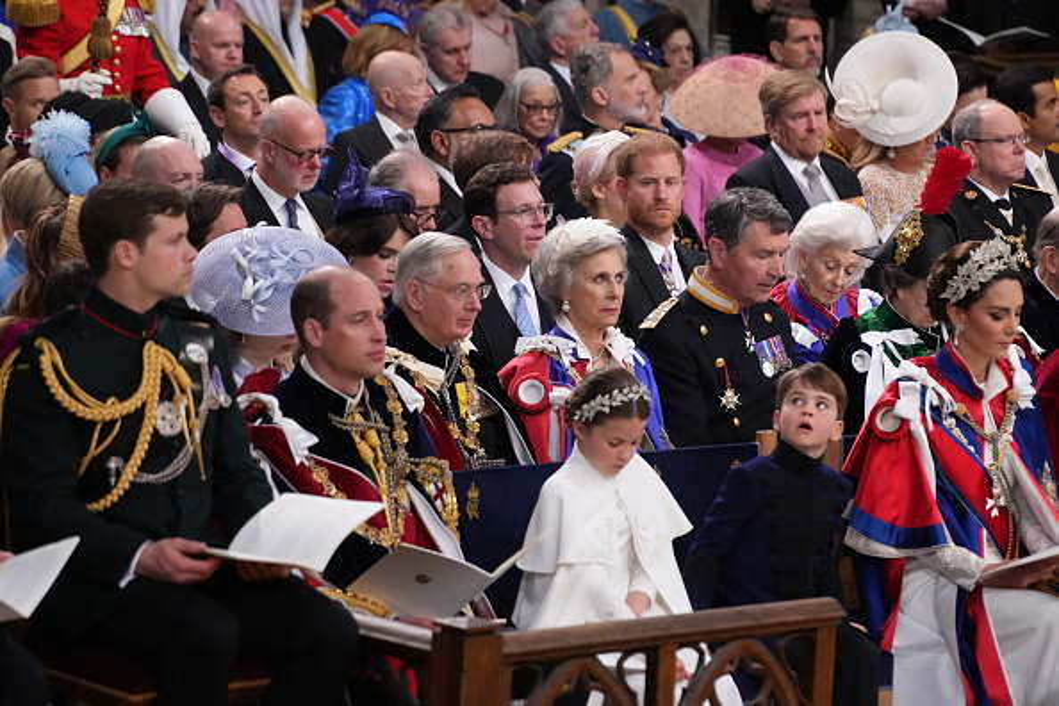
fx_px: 5942
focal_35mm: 202
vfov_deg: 6.8
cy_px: 353
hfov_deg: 10.2
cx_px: 530
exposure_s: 1/200
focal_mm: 135
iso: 5000
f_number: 4
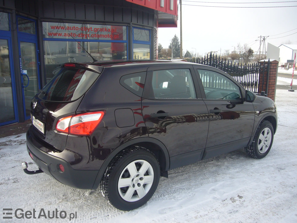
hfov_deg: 63.4
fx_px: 240
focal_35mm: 28
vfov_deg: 49.7
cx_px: 148
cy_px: 112
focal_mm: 4.6
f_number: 2.8
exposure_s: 1/320
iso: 80
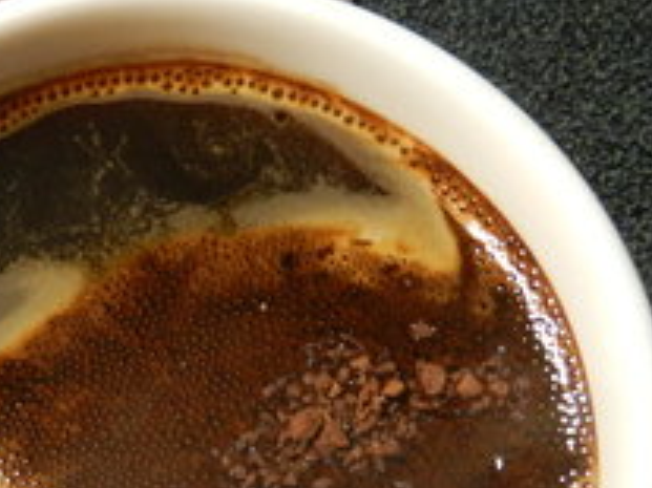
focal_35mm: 116
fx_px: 2184
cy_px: 441
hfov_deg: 16.9
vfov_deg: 12.7
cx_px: 180
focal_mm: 10.7
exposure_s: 1/40
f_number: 4.6
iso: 640
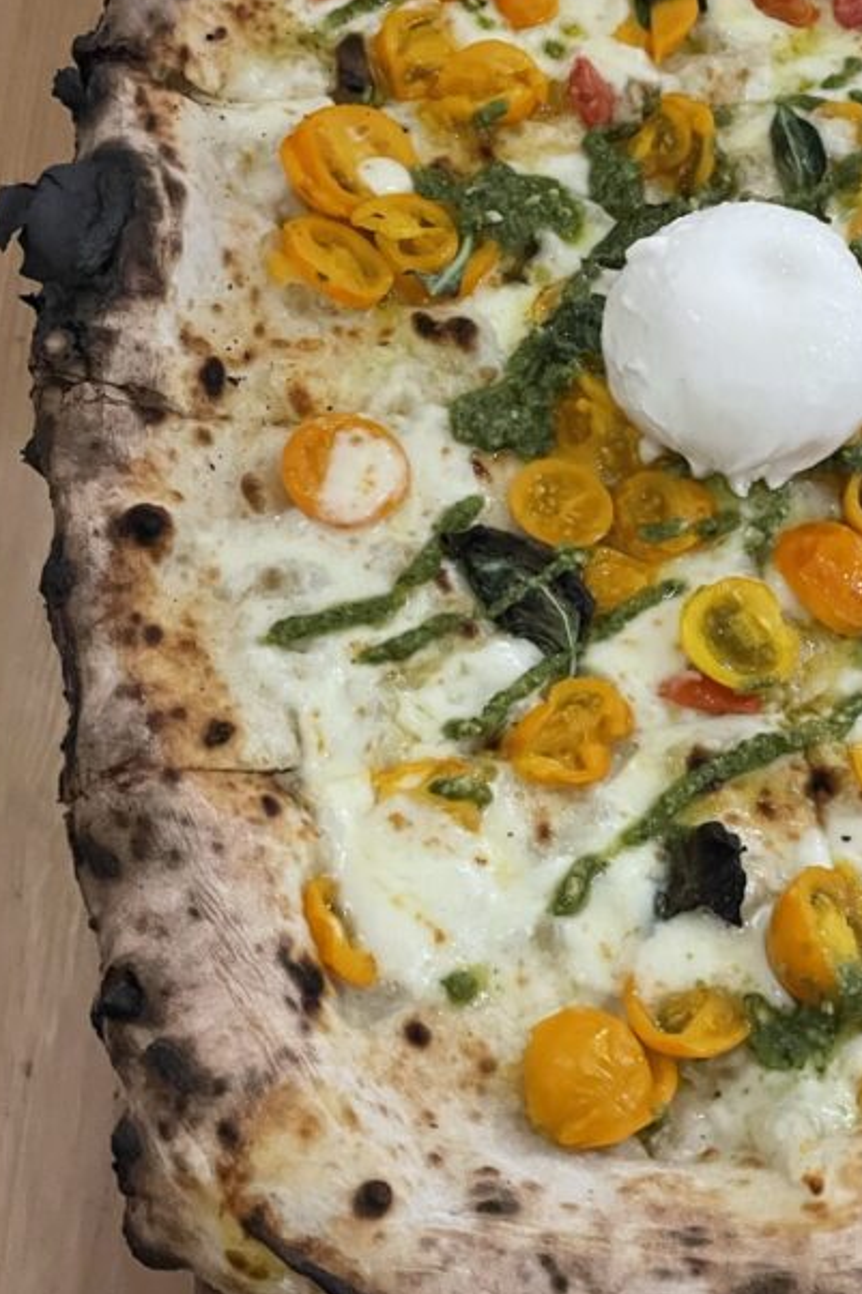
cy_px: 653
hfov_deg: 28.6
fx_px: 1653
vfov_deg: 42.8
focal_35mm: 46
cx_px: 696
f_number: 1.6
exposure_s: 1/30
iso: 640
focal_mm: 4.2
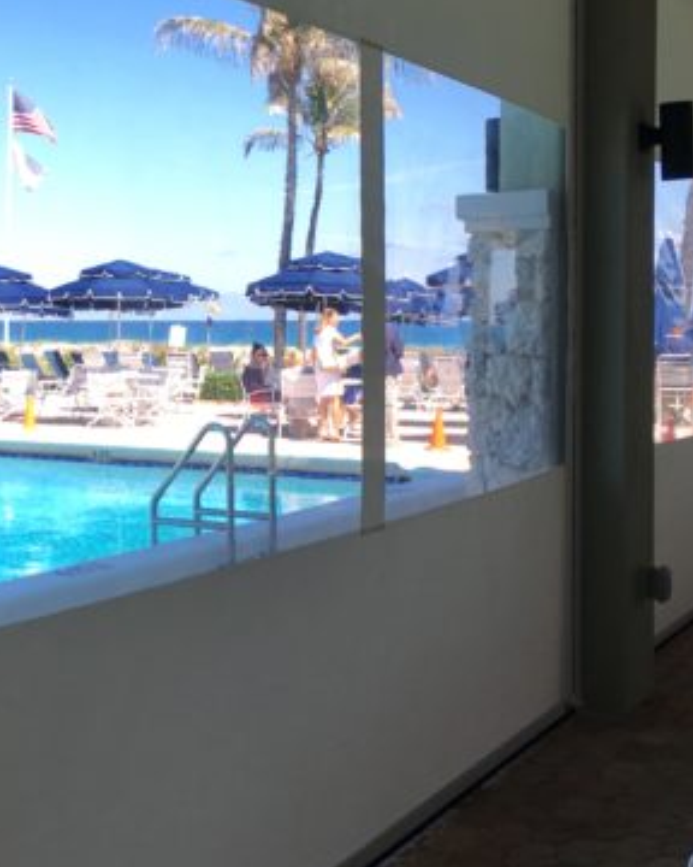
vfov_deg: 34.0
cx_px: 168
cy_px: 343
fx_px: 1410
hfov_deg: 27.2
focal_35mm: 55
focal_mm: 4.15
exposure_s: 1/557
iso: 25
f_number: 2.2
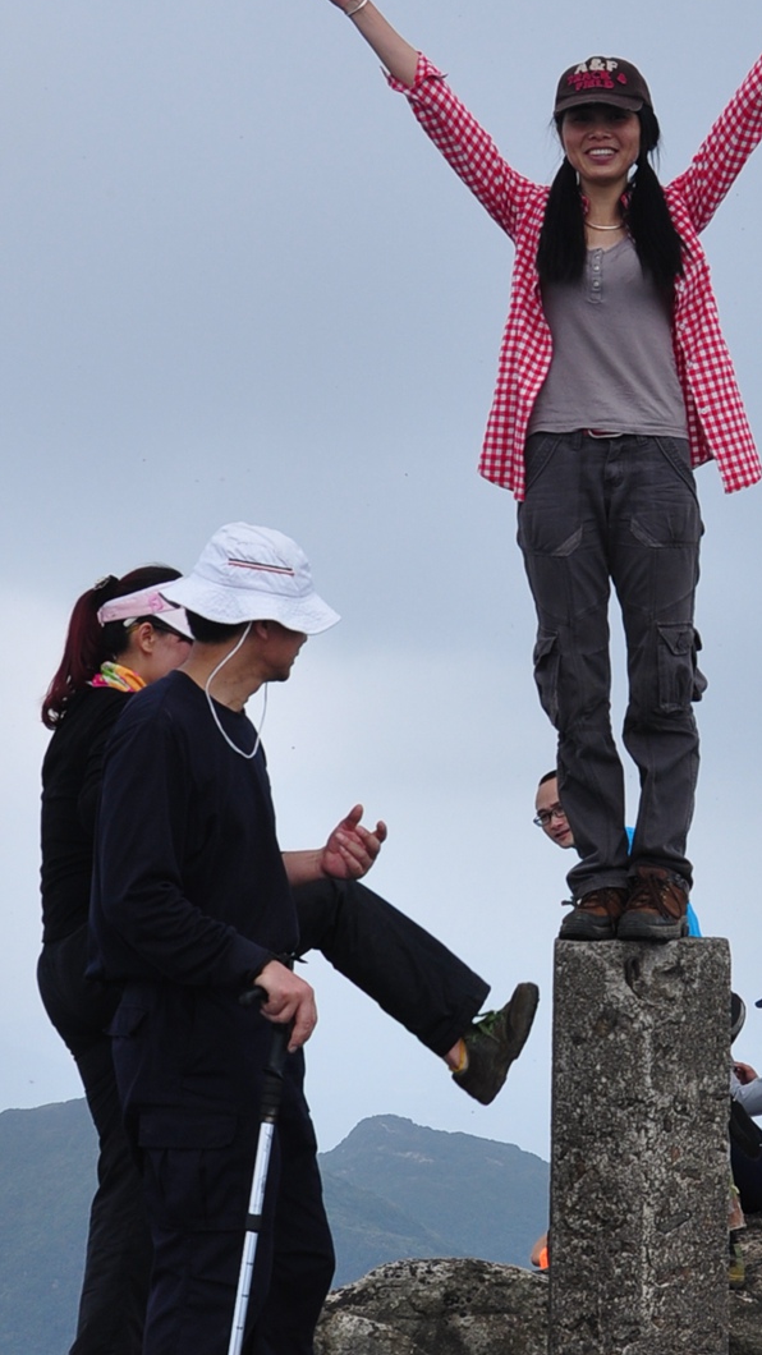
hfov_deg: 29.0
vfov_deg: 49.4
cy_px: 681
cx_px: 409
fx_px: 1473
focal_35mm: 41
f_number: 7.1
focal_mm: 18
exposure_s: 1/500
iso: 200
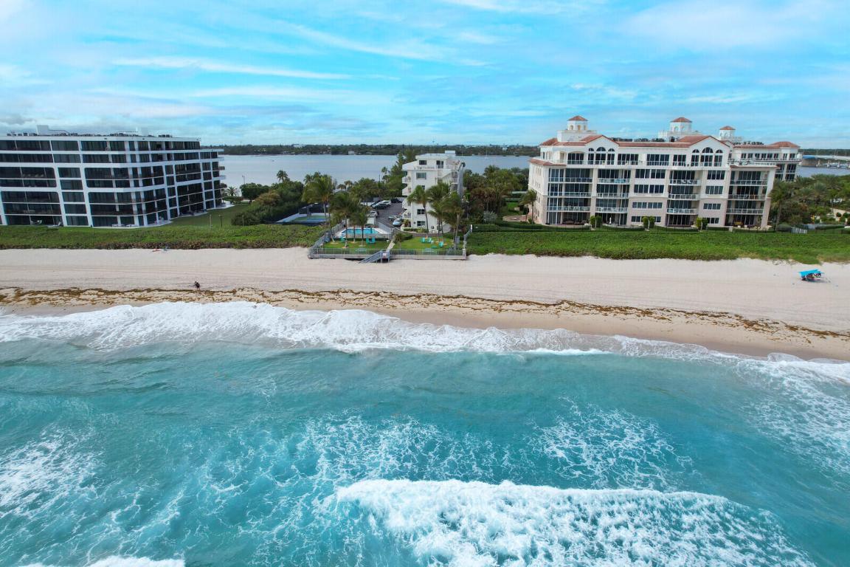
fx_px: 519
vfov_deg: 57.2
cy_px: 284
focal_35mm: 22
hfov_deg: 78.6
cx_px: 425
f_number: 2.8
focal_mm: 8.38
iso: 140
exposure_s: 1/2000
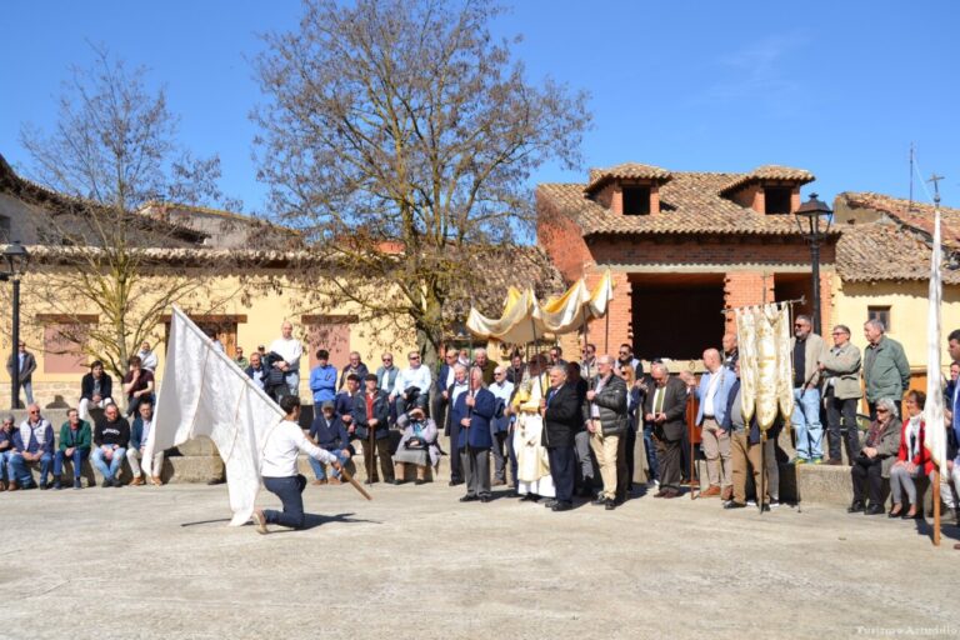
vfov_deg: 31.9
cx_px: 480
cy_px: 320
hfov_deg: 46.4
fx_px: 1120
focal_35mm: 42
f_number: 9
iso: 100
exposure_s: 1/320
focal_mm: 28
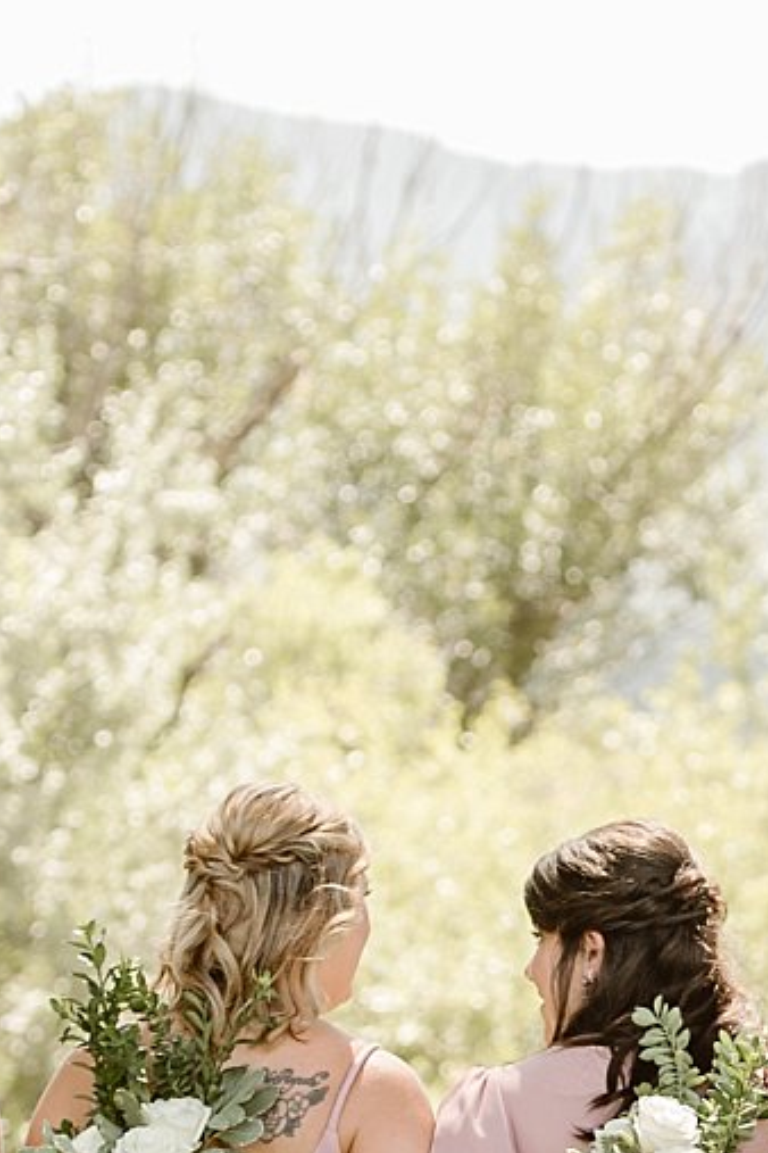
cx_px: 826
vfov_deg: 7.3
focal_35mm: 283
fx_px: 9055
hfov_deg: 4.8
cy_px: 828
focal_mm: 70
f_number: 2.8
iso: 200
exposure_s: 1/500
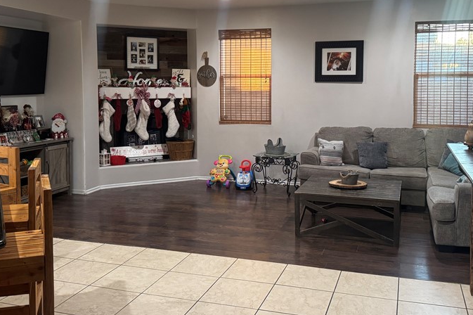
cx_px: 238
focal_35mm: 38
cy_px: 116
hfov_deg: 50.7
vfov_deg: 34.8
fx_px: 499
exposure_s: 1/60
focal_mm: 6.76
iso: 500
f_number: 1.78
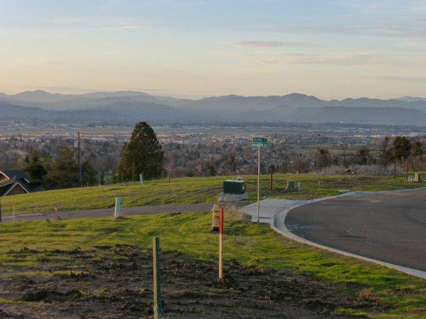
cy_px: 160
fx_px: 861
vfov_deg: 21.0
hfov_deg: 27.8
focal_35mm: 70
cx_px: 213
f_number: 5
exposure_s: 1/200
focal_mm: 12.5
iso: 200
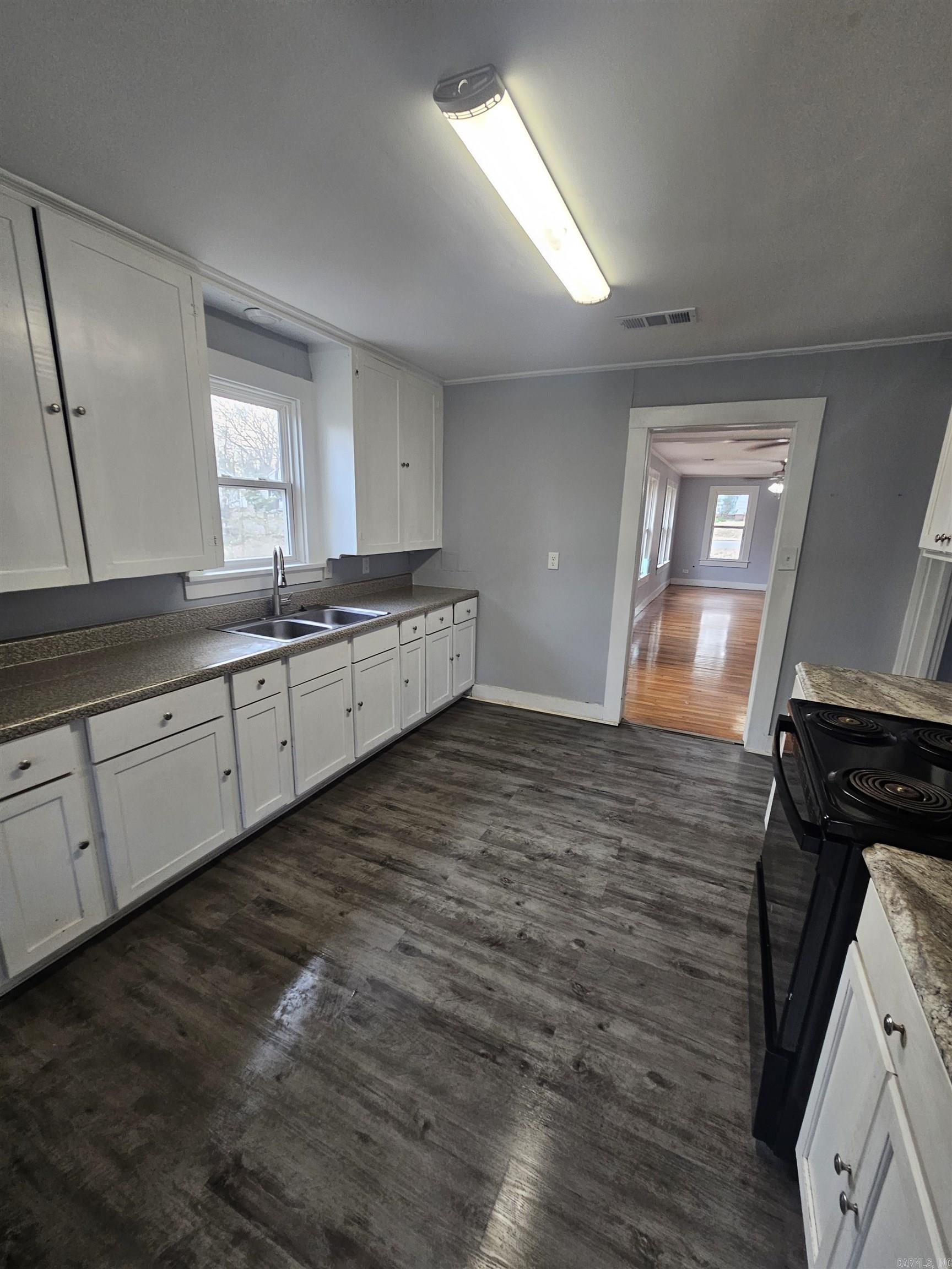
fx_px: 477
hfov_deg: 89.9
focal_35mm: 13
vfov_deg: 106.2
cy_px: 634
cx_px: 476
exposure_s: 1/60
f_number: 2.2
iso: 160
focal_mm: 2.2
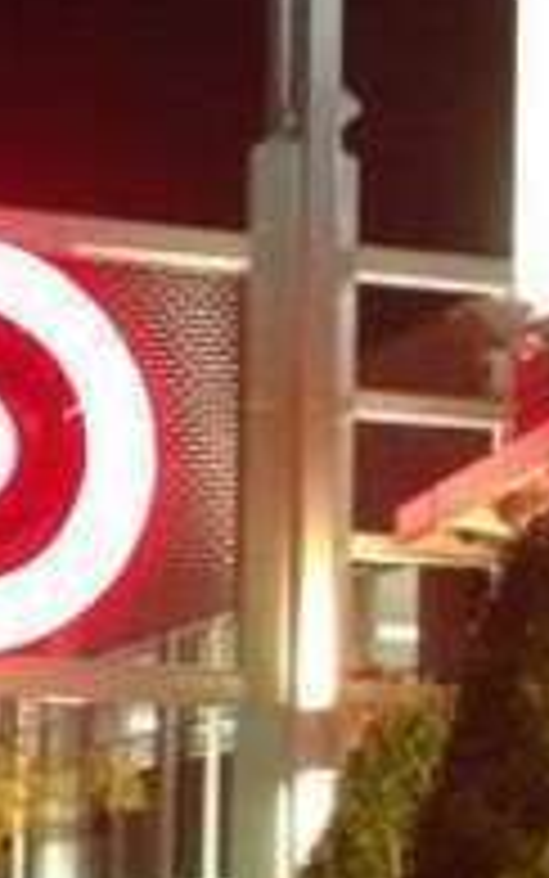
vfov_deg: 13.7
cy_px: 684
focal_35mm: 152
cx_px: 652
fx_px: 3636
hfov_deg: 8.5
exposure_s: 1/15
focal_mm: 4.28
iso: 800
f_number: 2.4
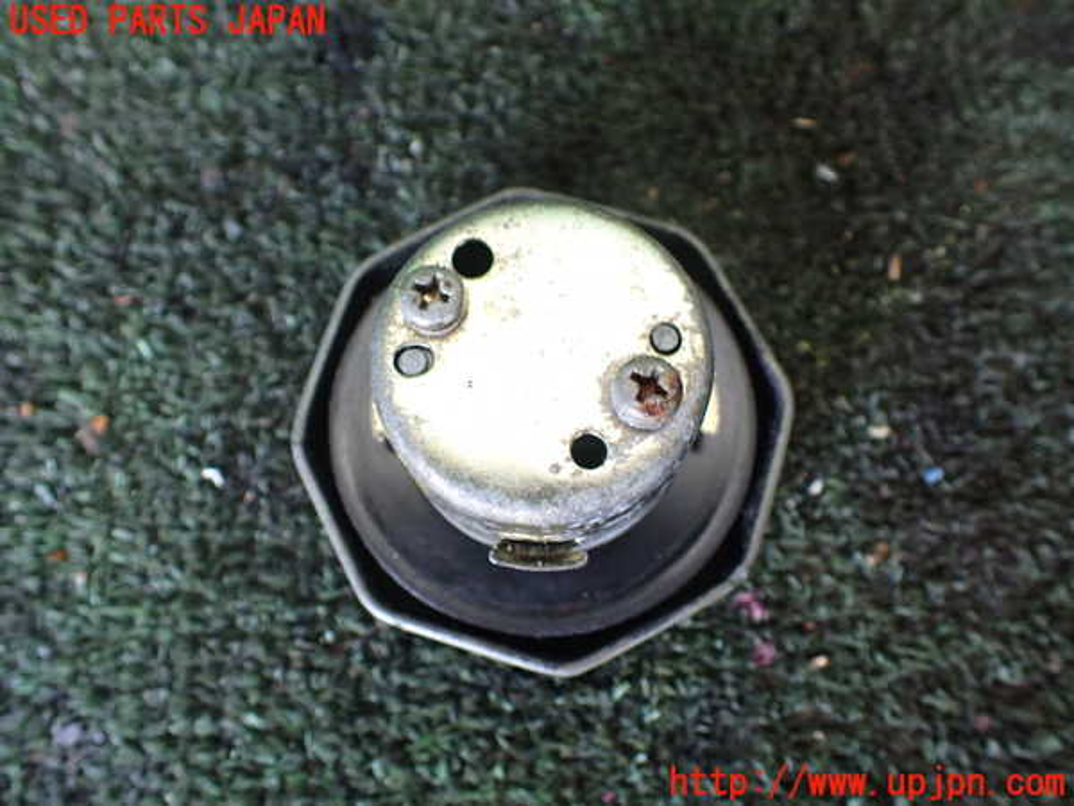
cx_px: 537
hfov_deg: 60.0
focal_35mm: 30
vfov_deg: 46.8
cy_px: 403
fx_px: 931
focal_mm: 5.4
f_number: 2.3
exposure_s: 1/50
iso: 800
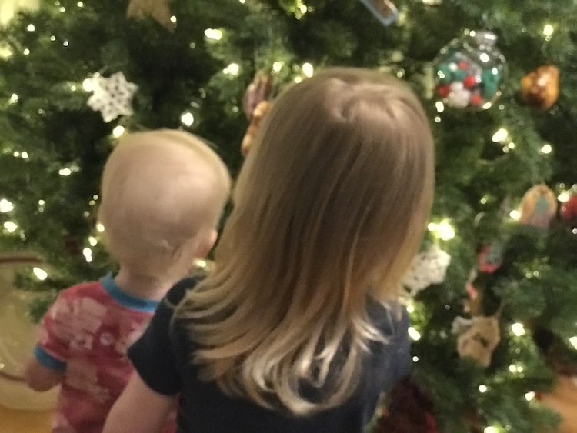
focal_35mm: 57
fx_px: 950
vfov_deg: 25.7
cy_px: 216
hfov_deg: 33.8
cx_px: 288
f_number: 2.8
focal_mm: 6.6
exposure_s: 1/60
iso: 1250
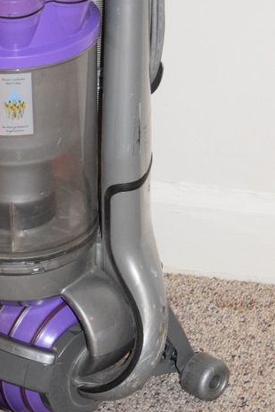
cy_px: 162
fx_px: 2027
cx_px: 28
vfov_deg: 11.6
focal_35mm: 177
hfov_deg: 7.7
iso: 3200
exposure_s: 1/60
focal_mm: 55
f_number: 5.6
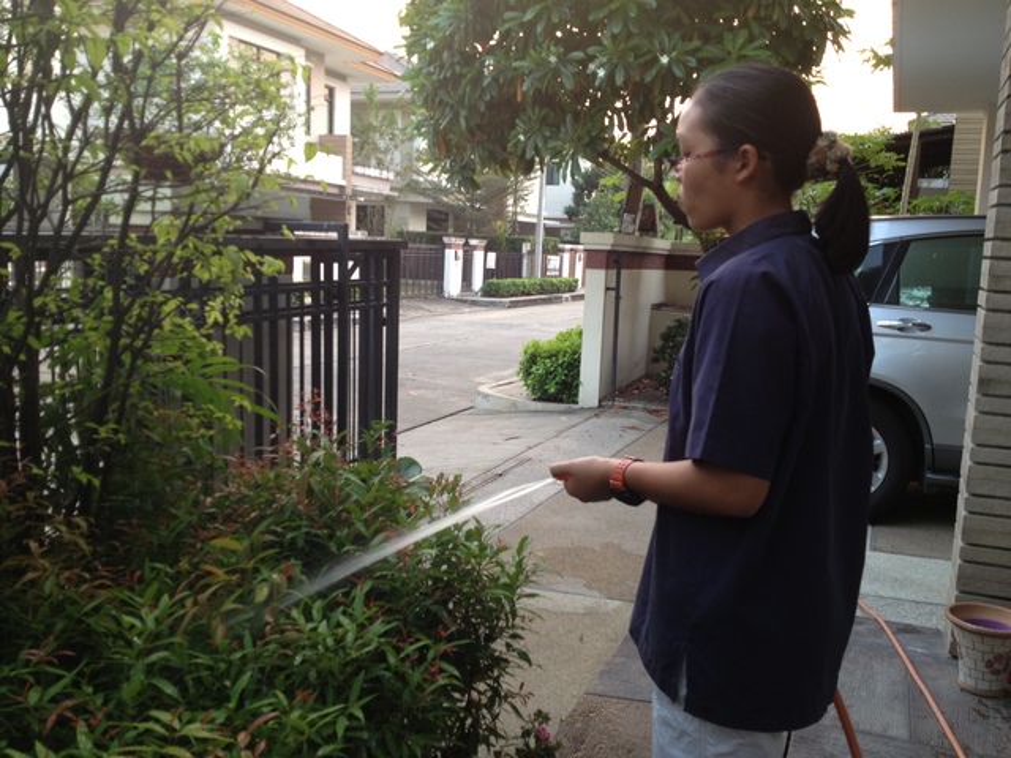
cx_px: 506
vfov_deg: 40.7
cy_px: 379
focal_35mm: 35
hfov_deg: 52.6
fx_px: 1022
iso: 50
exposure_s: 1/30
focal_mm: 4.28
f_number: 2.4
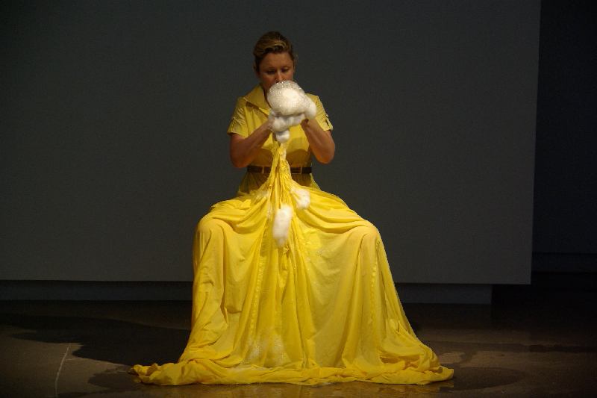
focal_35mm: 68
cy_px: 199
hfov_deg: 29.9
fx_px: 1119
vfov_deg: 20.2
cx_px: 298
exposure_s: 1/90
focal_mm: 45
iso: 400
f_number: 3.5
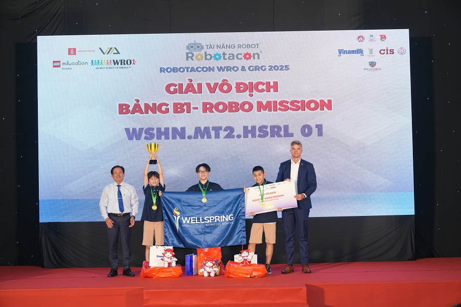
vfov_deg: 21.9
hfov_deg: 32.4
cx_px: 230
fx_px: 794
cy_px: 154
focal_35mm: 62
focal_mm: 62
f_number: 4
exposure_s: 1/125
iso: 800
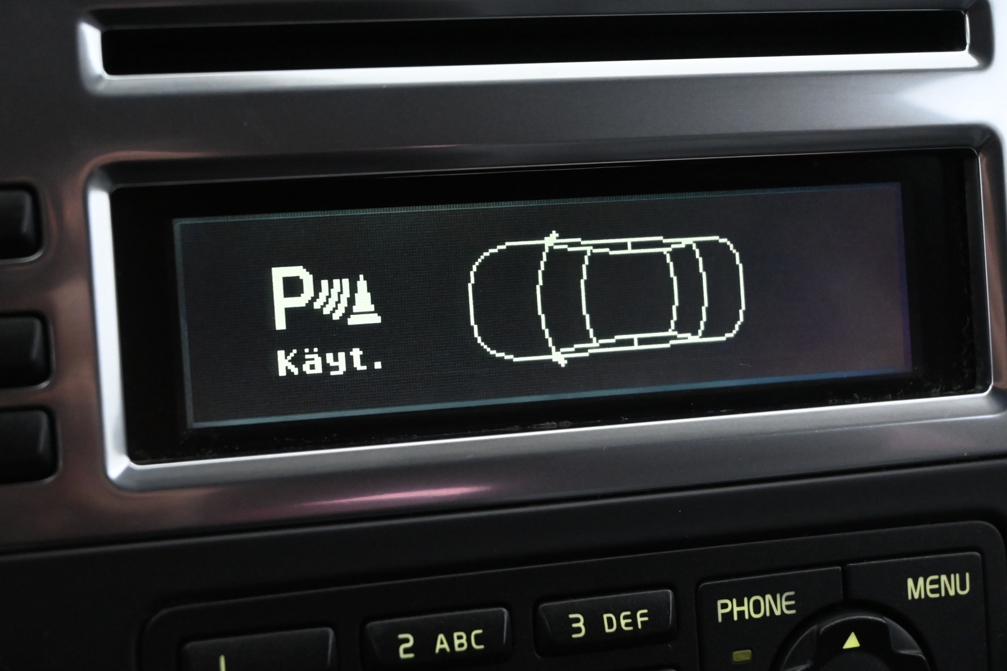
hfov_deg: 28.6
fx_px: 1972
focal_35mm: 70
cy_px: 336
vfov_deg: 19.3
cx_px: 504
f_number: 6
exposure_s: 1/25
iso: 4000
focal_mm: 47
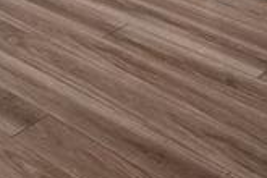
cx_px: -299
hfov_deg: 16.4
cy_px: -322
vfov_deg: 11.3
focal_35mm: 87
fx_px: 645
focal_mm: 14
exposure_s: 1/13
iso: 100
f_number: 11
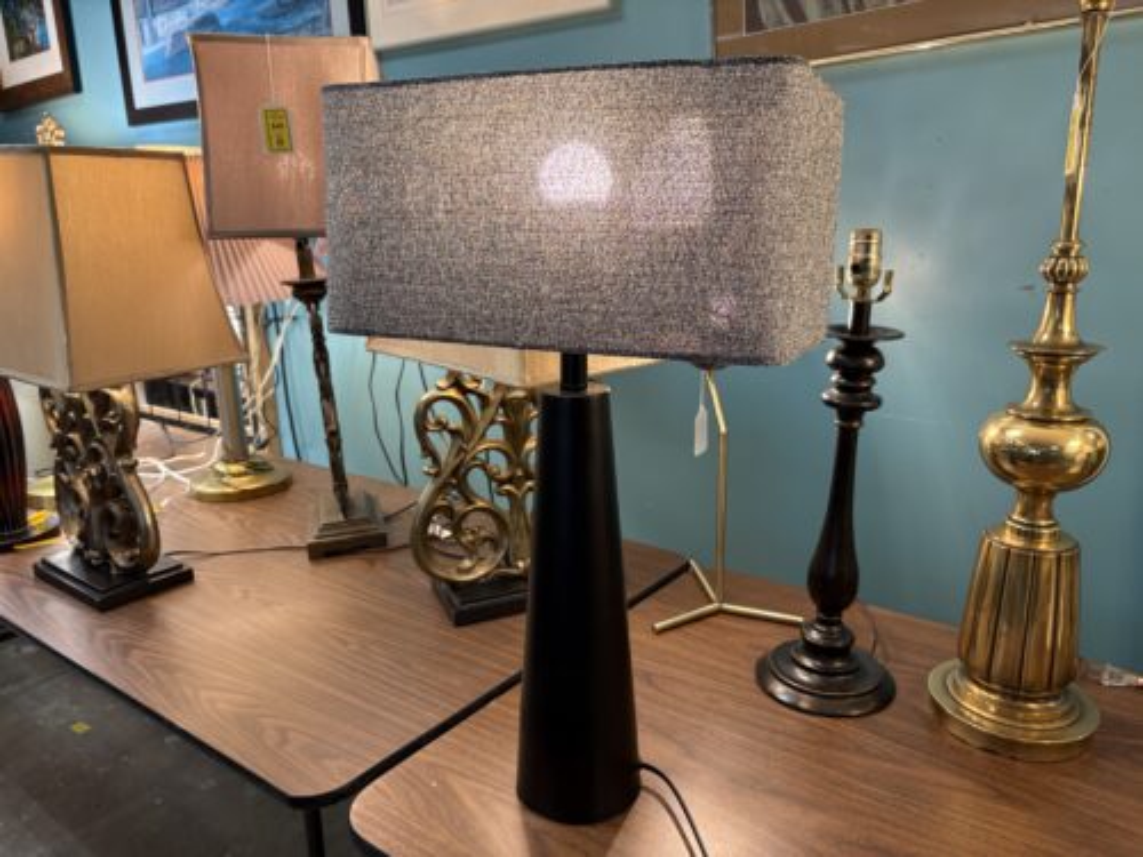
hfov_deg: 67.3
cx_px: 572
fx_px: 859
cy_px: 428
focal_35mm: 26
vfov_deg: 53.1
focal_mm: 5.96
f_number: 1.6
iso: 125
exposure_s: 1/60
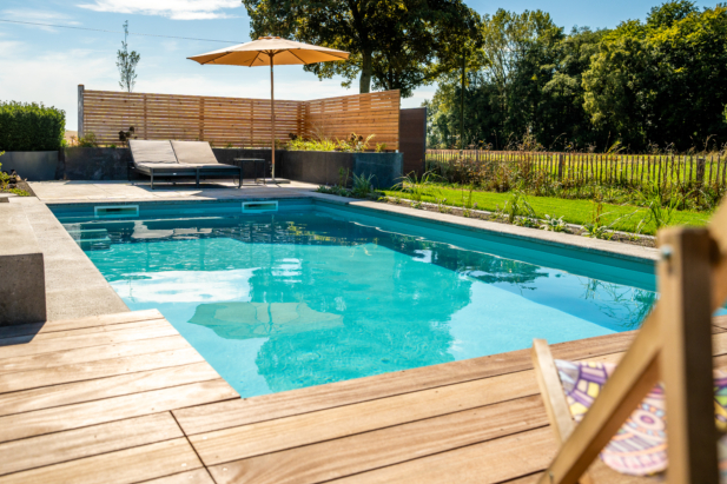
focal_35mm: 32
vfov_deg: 41.1
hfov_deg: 58.5
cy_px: 221
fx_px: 646
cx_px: 313
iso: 500
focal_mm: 28
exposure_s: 1/3200
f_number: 4
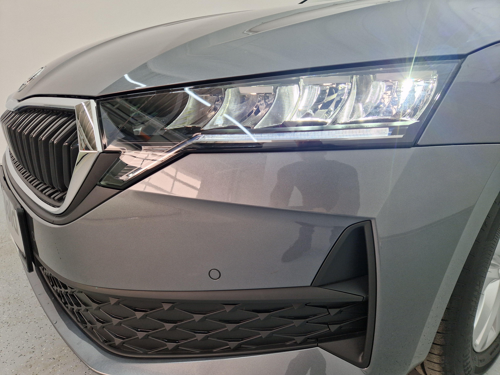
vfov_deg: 58.9
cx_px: 250
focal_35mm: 23
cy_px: 188
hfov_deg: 73.9
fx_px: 332
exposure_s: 1/100
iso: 64
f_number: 1.8
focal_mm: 5.4
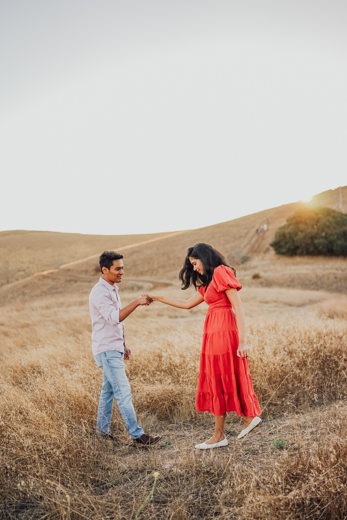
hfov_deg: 37.9
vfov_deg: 54.4
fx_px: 506
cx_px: 174
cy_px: 260
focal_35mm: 35
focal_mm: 35
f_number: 1.6
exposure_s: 1/800
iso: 50
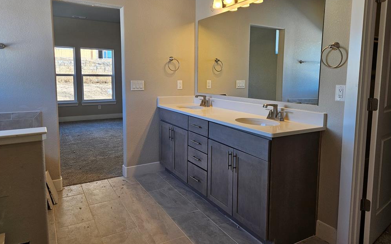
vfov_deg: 49.1
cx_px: 195
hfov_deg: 72.5
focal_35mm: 25
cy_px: 101
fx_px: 266
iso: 40
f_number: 1.8
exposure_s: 1/120
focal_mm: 5.4
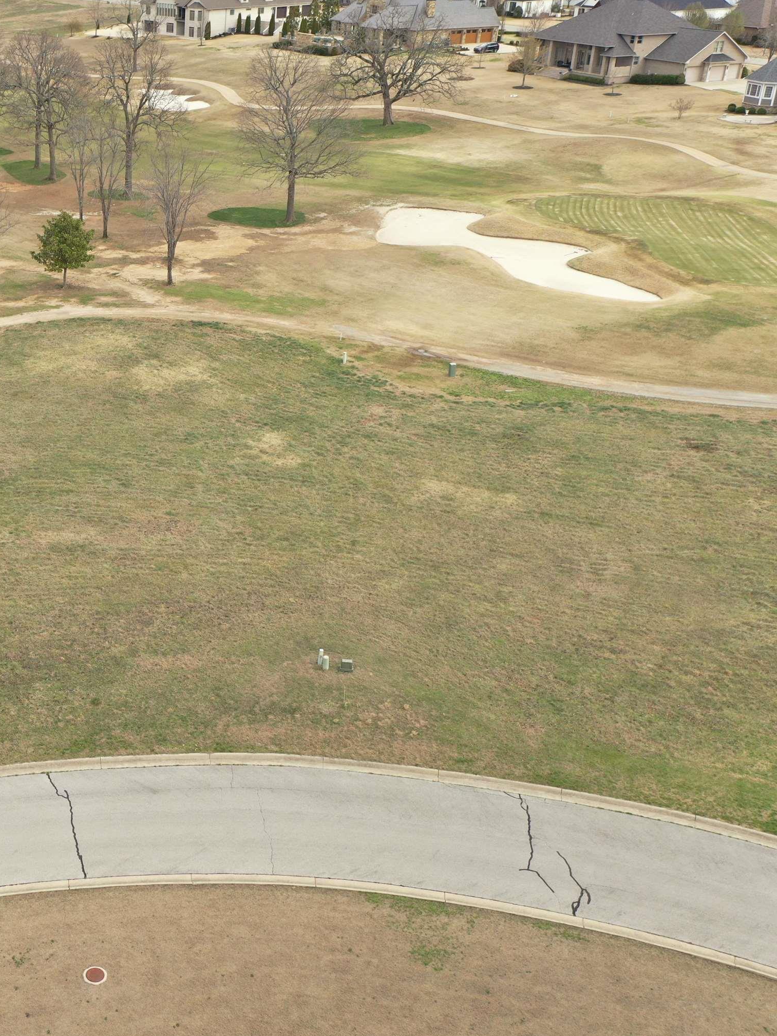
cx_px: 30
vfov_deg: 45.8
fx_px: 1227
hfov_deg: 32.7
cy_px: 524
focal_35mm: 41
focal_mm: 10.26
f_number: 3.2
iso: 100
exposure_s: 1/40
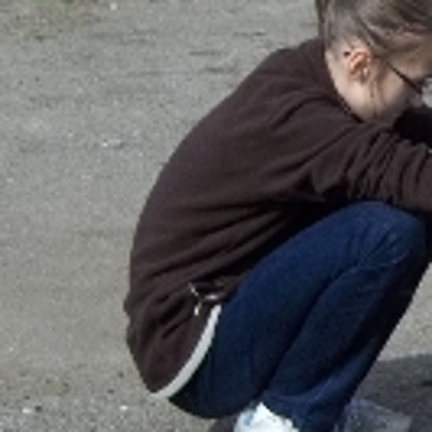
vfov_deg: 7.2
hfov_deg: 7.0
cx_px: 809
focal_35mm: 244
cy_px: 208
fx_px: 3445
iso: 64
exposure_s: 1/500
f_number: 4.1
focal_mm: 11
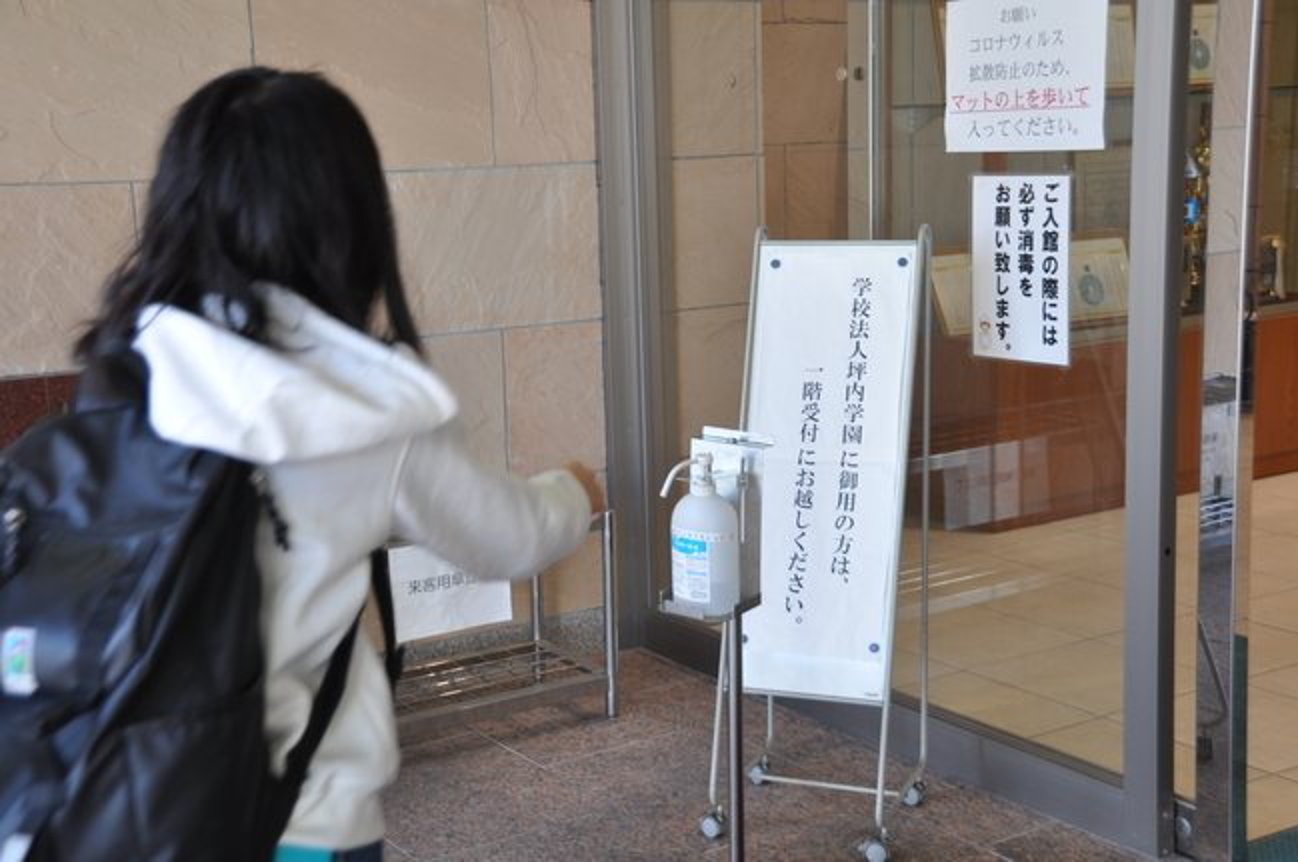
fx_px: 1728
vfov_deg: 28.0
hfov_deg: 41.2
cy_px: 431
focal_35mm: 48
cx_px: 649
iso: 400
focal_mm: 32
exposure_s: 1/125
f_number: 5.6
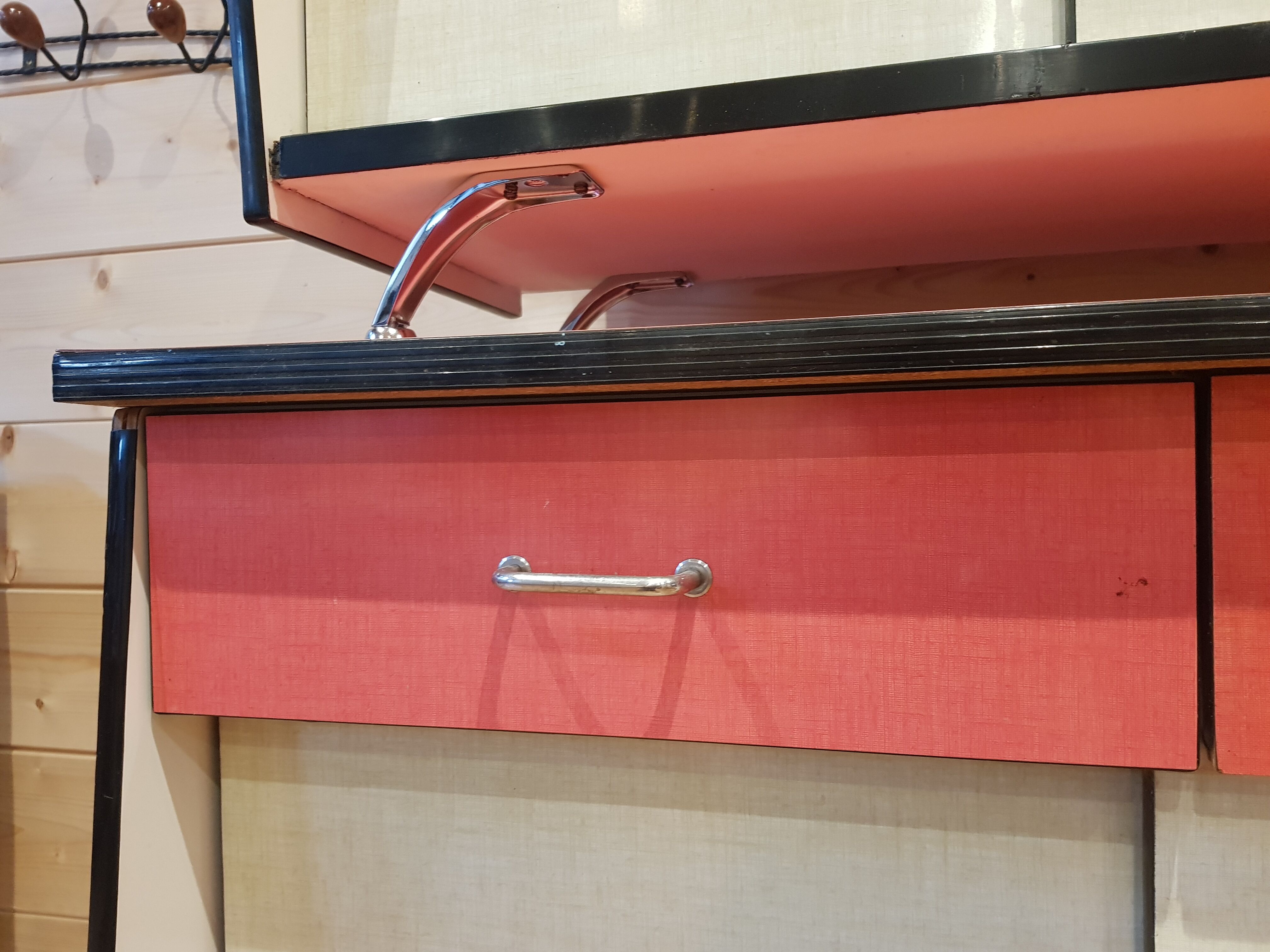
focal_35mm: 26
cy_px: 476
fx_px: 954
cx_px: 635
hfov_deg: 67.3
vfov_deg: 53.1
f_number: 1.7
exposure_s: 1/17
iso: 200
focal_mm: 4.2
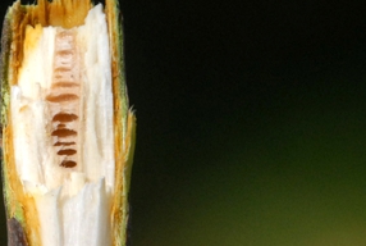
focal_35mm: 1126
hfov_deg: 1.8
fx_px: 11471
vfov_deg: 1.2
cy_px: 88
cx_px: 38
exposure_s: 1/400
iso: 400
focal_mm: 210
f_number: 10
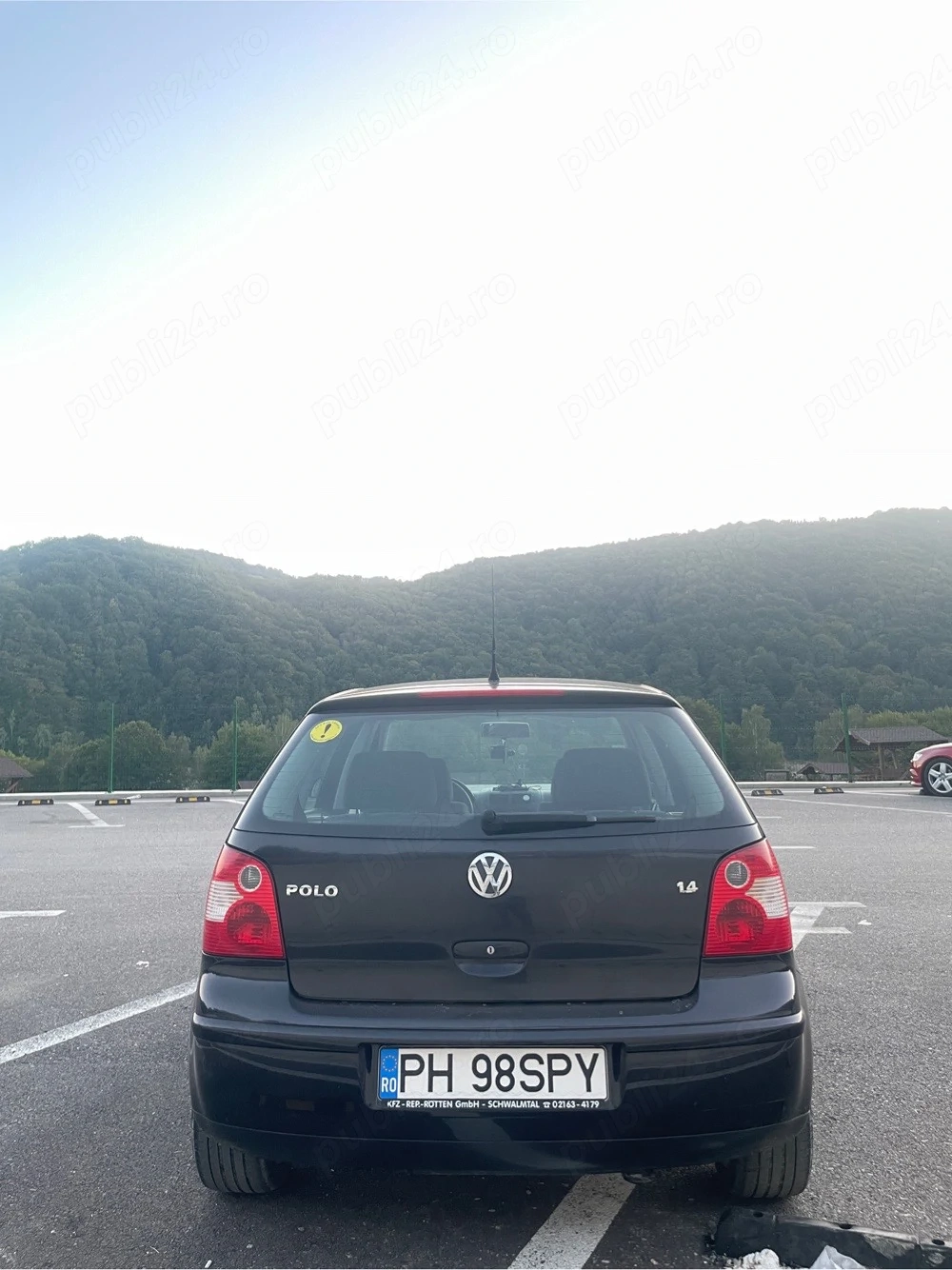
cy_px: 635
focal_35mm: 26
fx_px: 954
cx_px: 476
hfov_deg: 53.0
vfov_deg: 67.3
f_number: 1.6
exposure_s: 1/60
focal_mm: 4.2
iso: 160
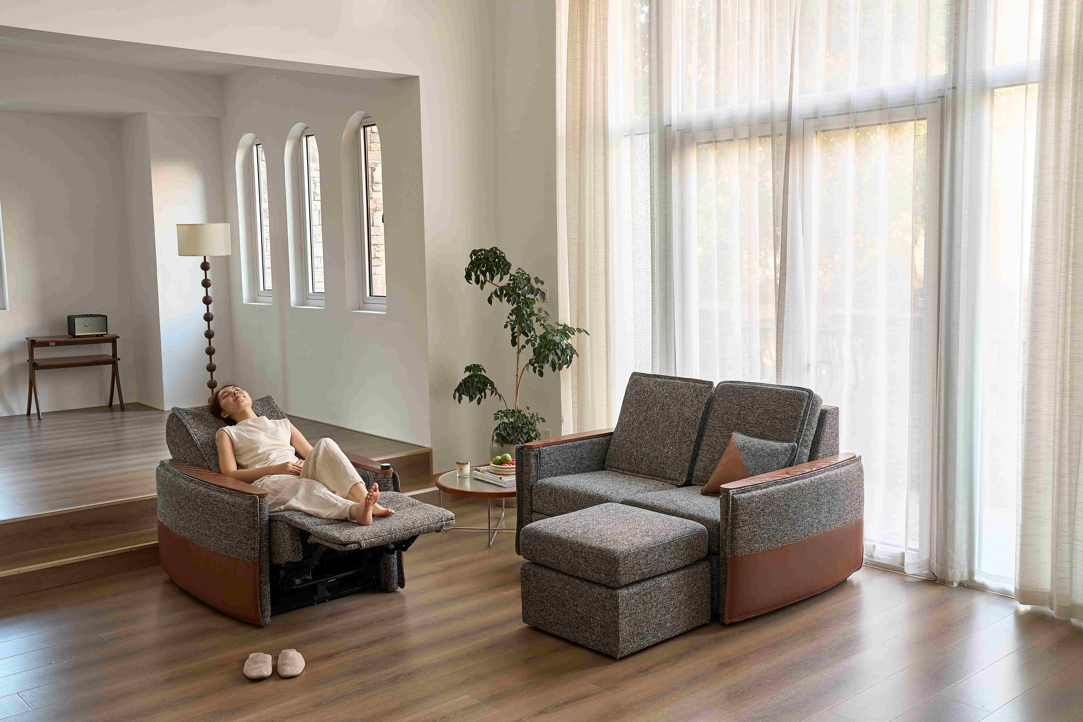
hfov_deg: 54.4
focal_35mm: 35
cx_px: 542
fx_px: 1053
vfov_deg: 37.9
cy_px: 361
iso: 640
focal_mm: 35
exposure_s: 1/20
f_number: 5.6
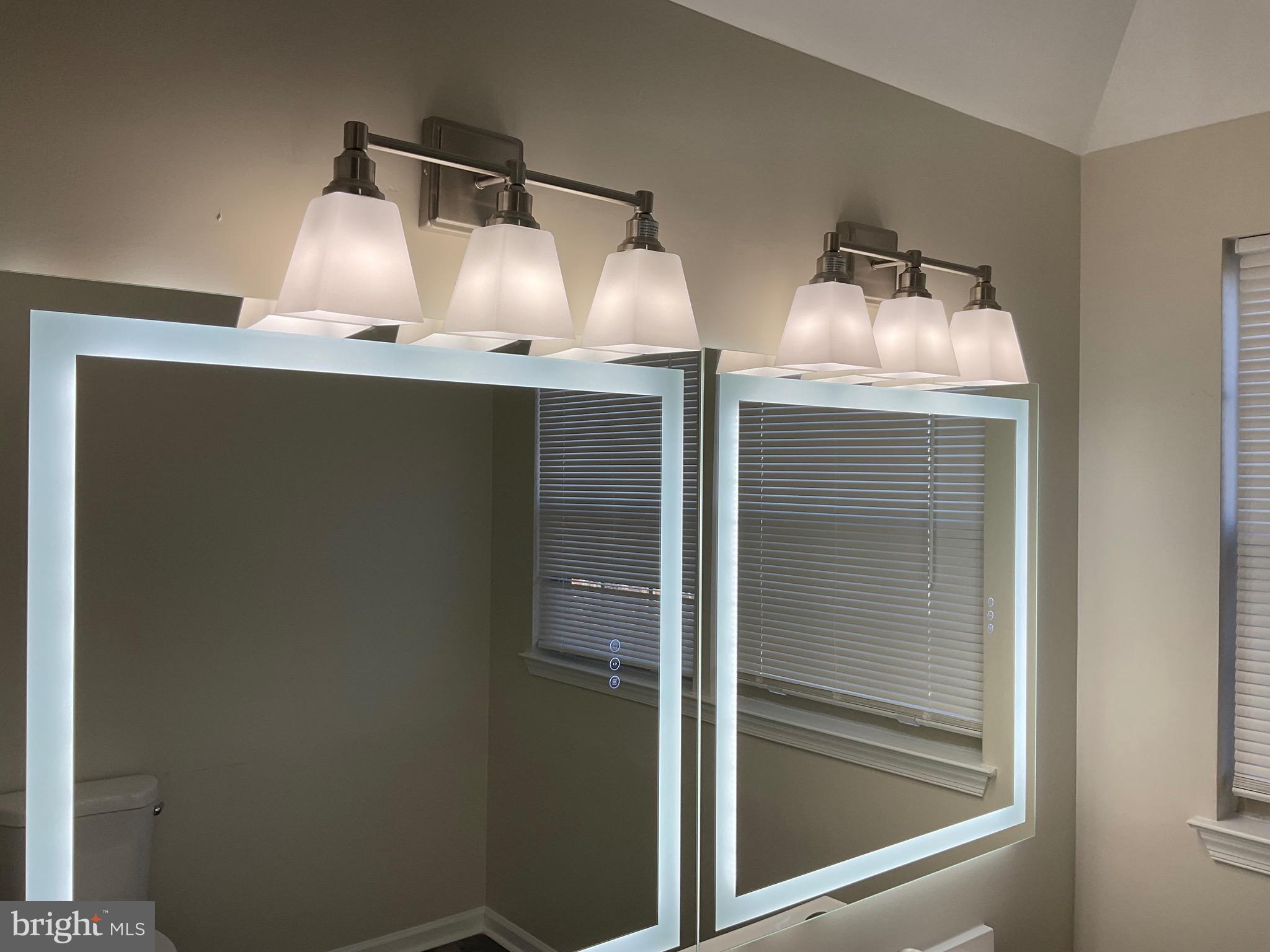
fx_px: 1064
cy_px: 476
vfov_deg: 48.2
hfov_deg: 61.7
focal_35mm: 29
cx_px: 635
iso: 16
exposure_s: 1/406
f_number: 1.8
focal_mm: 3
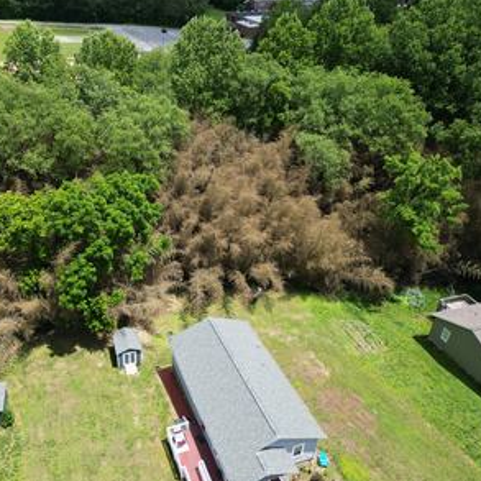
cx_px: 172
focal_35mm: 29
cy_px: 240
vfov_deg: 55.6
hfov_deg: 54.8
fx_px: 456
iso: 100
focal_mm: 6.72
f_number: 1.7
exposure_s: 1/1500
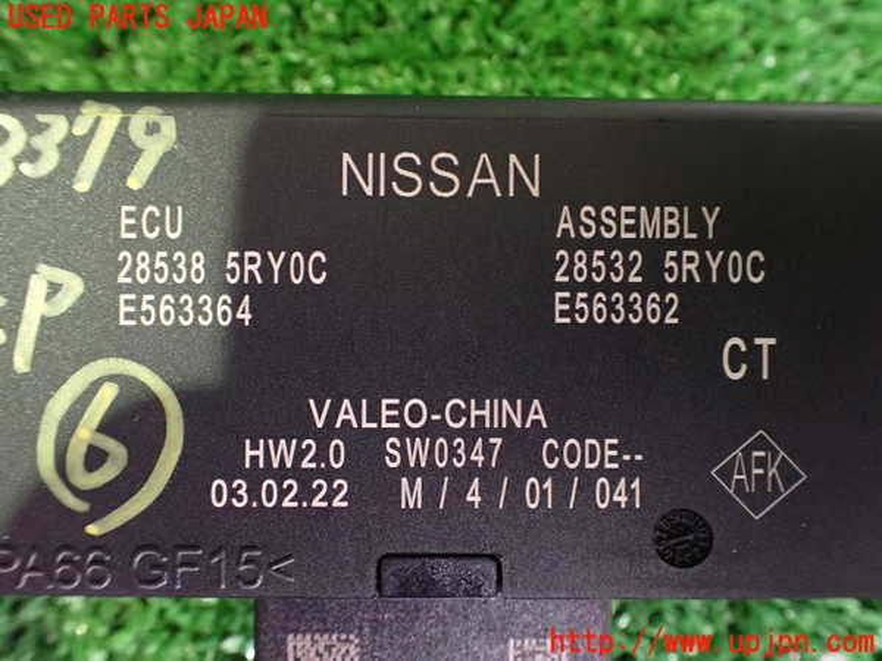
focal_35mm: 30
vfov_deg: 46.8
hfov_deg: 60.0
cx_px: 441
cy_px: 330
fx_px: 764
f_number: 2.3
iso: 1250
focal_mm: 5.4
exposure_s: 1/30
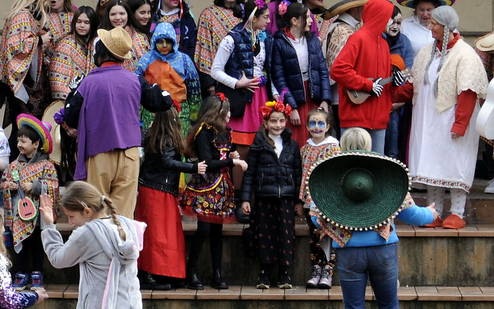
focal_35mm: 230
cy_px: 13
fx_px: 3096
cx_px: 231
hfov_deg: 9.1
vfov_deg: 5.7
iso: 200
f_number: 6.3
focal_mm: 48
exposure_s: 1/160
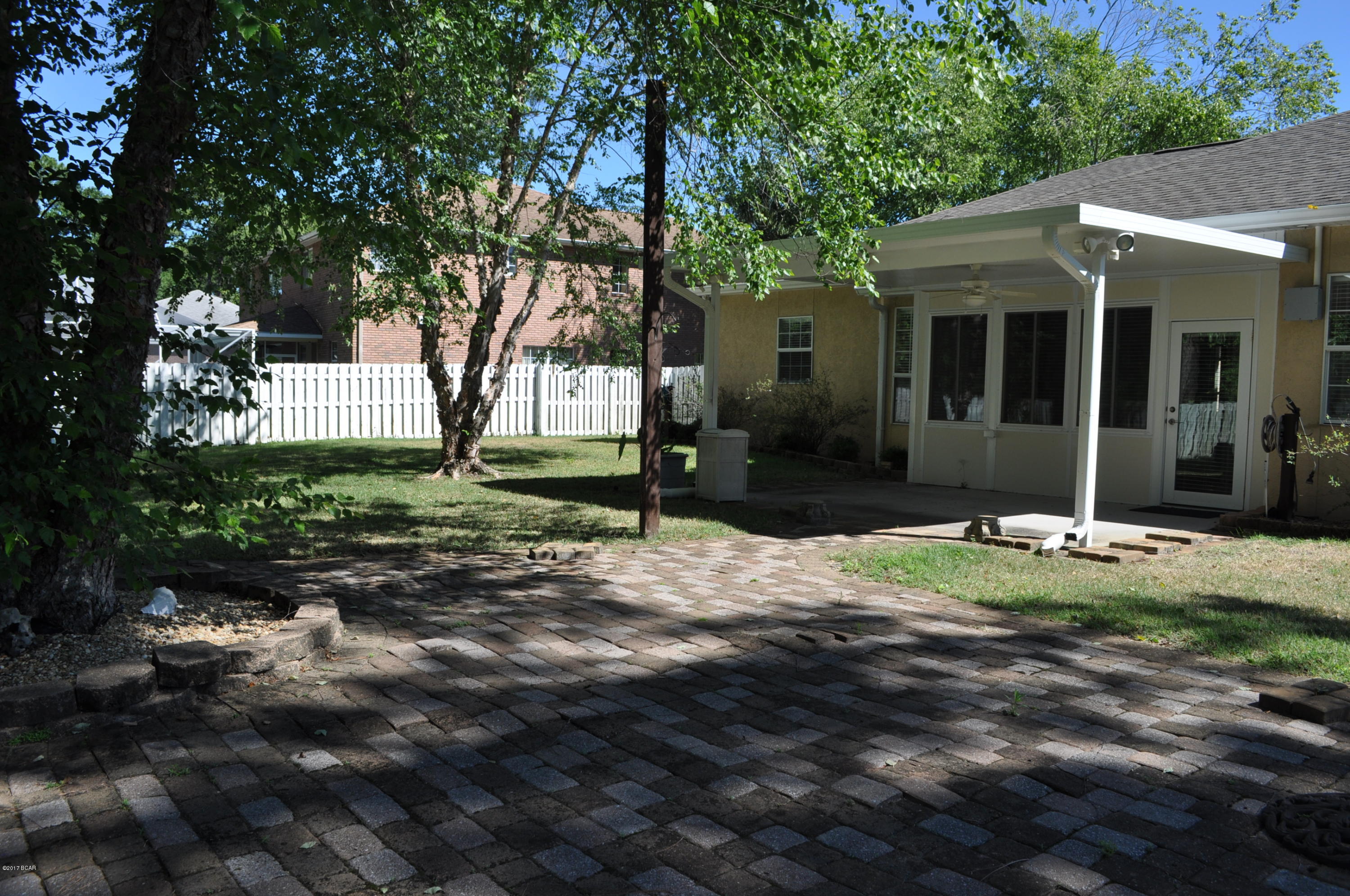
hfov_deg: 67.4
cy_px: 448
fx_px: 1011
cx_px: 675
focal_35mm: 27
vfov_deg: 47.8
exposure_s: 1/320
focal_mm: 18
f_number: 9
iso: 200
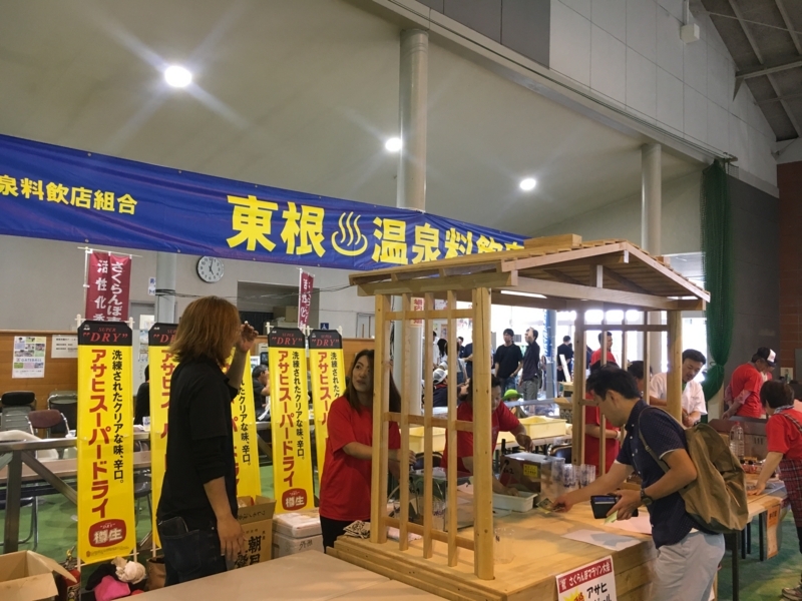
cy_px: 300
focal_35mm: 29
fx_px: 672
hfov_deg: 61.7
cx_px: 401
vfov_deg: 48.2
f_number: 2.2
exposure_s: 1/30
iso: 80
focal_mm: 4.15
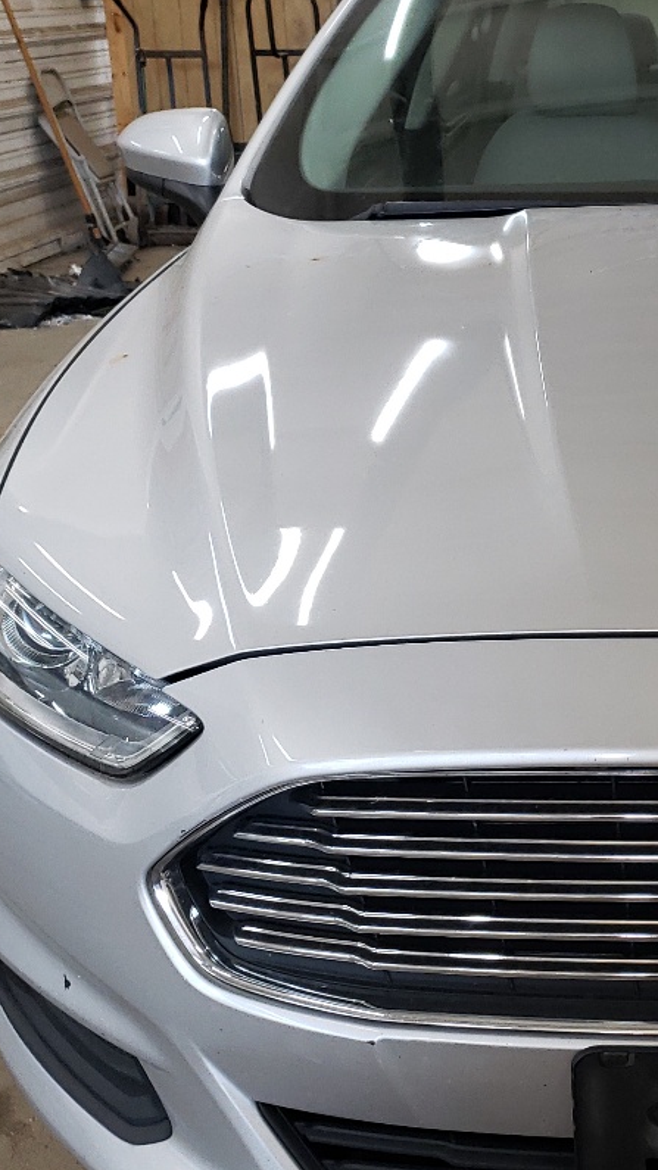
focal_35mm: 57
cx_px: 777
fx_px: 1769
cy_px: 547
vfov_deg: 36.6
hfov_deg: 19.9
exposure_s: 1/60.2
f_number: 1.5
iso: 107
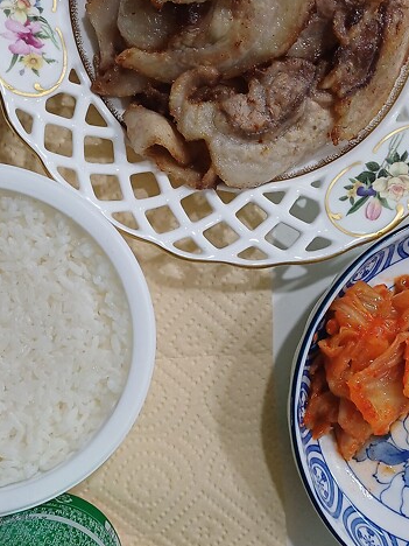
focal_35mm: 47
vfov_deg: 40.4
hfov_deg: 30.9
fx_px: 740
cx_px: 196
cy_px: 284
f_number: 1.8
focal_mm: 4.65
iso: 125
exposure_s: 1/60
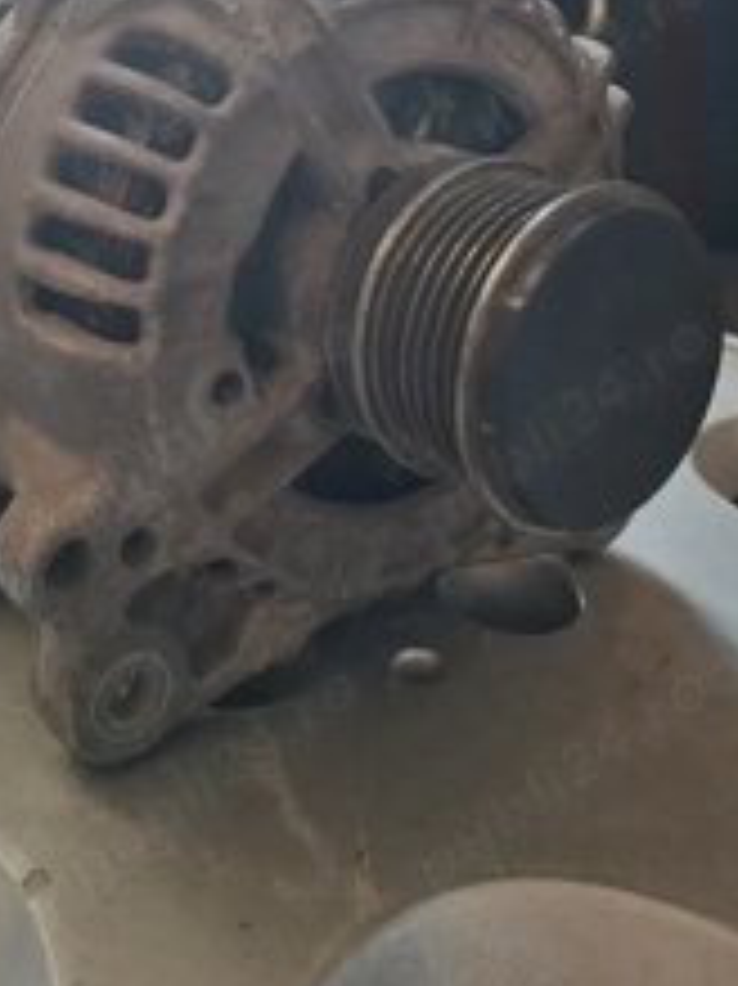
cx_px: 302
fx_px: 1195
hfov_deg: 34.2
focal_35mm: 42
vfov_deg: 41.8
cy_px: 131
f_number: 1.8
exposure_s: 1/100
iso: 250
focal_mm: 5.54
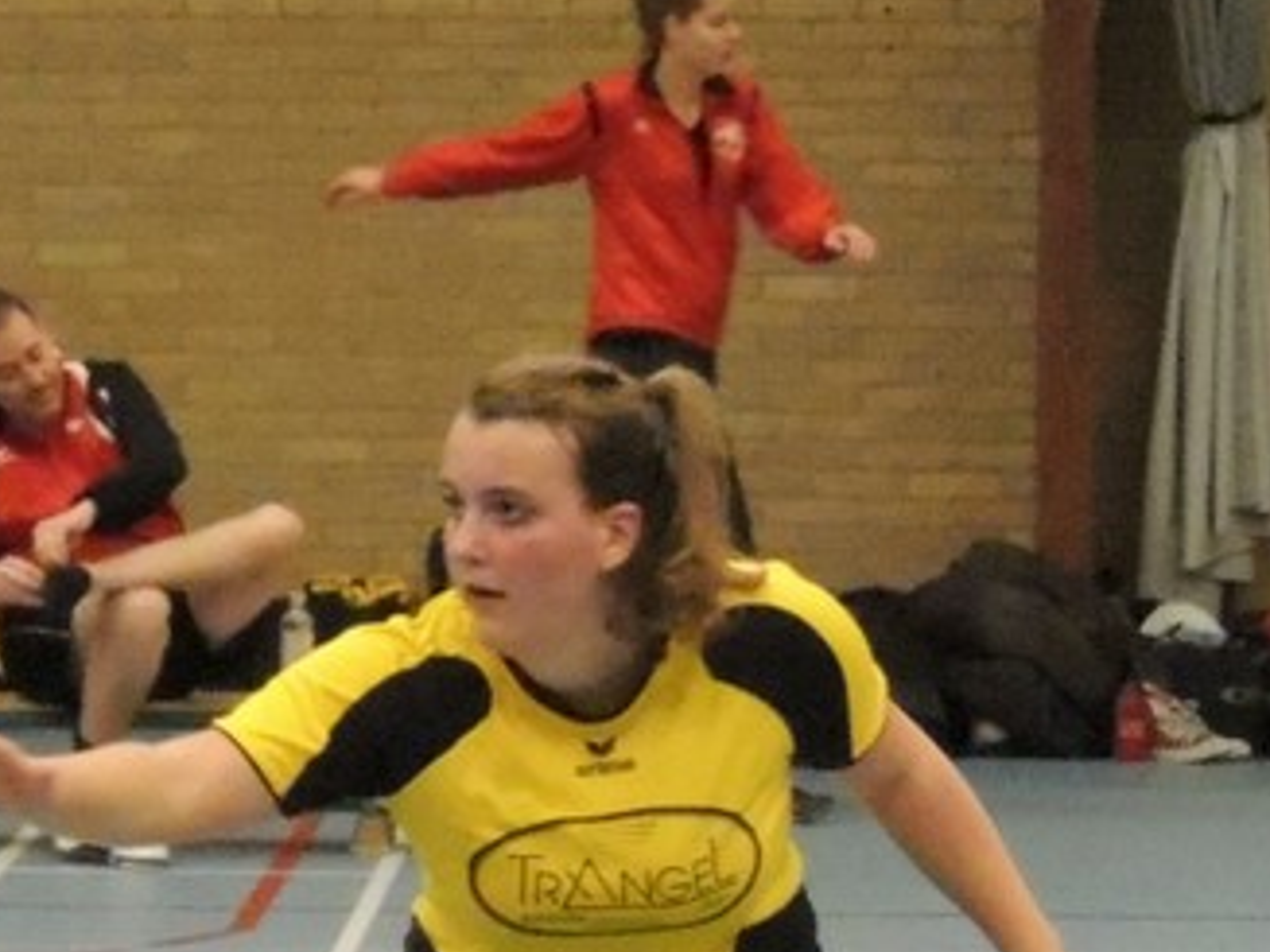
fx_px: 12066
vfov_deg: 4.5
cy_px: 703
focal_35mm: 329
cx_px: -241
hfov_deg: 6.0
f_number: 4.2
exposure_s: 1/100
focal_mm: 18.7
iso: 3200
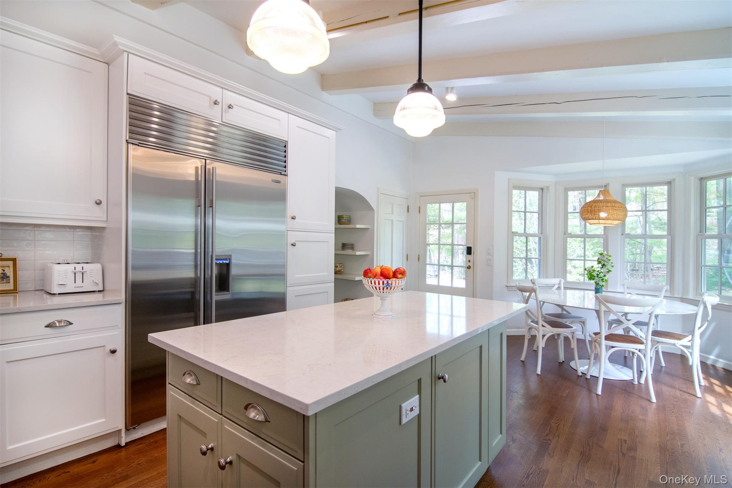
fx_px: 335
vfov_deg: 72.0
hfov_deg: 95.0
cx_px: 366
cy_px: 244
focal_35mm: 16
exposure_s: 1/60
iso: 640
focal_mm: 11
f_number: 8
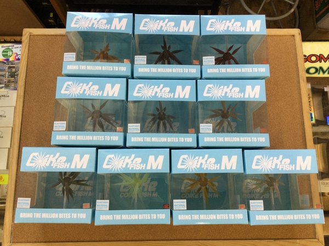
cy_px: 123
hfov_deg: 58.4
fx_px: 295
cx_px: 164
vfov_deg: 45.4
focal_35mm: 31
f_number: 2.4
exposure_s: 1/33
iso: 32
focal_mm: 3.3
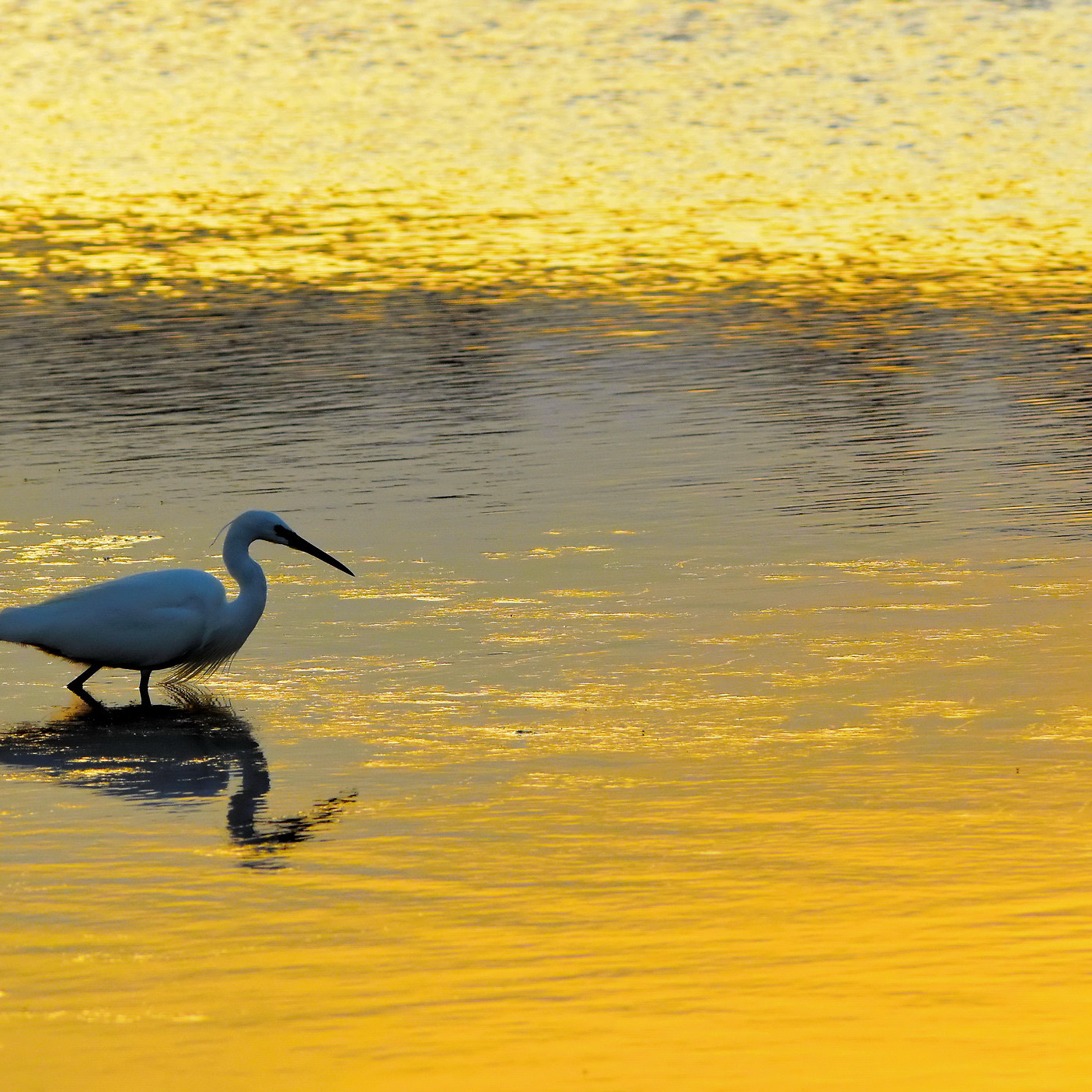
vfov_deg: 4.5
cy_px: 502
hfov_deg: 4.5
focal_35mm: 392
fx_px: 13991
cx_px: 375
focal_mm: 180
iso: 1250
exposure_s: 1/1600
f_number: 10
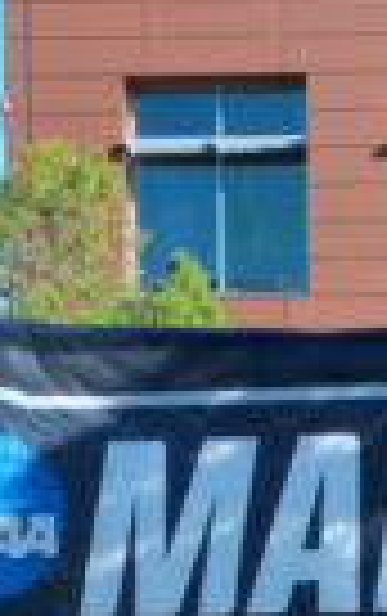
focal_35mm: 128
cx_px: 436
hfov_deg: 10.1
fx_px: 2153
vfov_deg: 16.1
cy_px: 571
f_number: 13
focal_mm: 41
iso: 160
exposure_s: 1/60
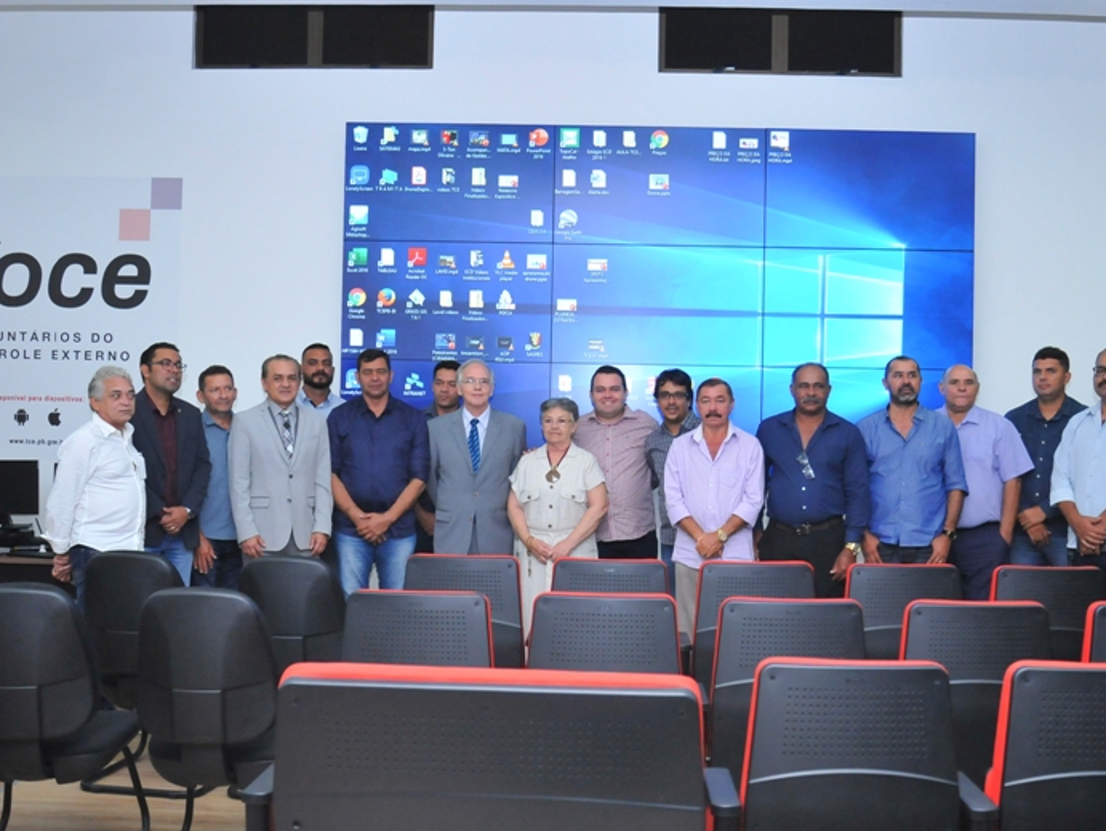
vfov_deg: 36.0
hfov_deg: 46.7
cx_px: 619
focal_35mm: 40
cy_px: 419
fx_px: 1279
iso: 1600
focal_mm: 24
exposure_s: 1/250
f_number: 3.5
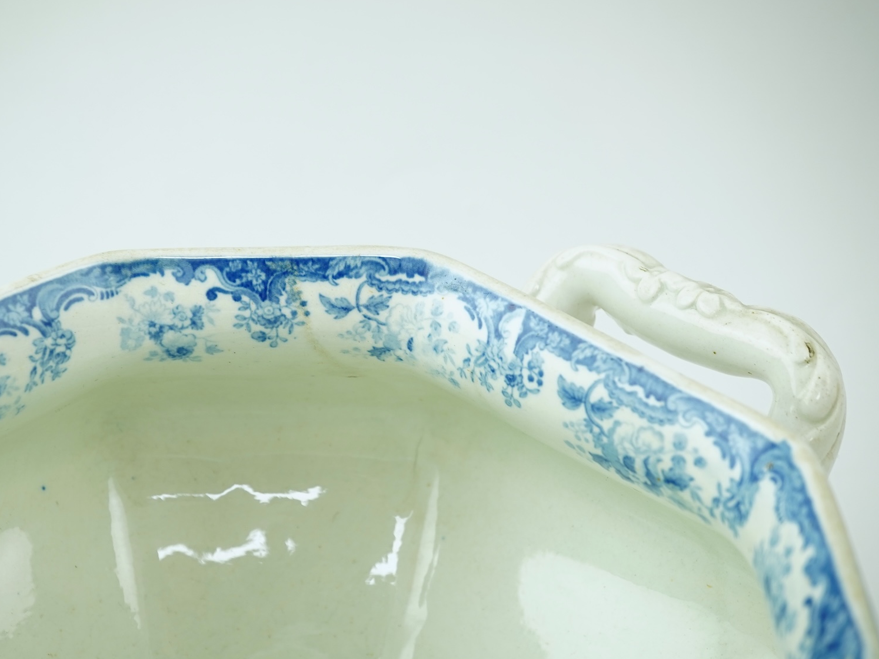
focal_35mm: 57
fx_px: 1447
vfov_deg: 25.7
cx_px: 380
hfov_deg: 33.7
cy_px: 328
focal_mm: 30
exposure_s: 1/60
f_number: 7.1
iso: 400
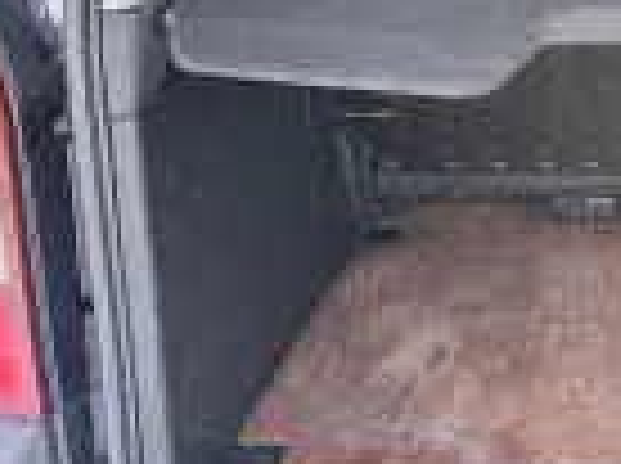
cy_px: 86
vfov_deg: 21.3
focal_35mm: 68
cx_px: 688
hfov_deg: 26.3
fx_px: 1218
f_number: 1.6
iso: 50
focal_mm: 5.96
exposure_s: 1/171
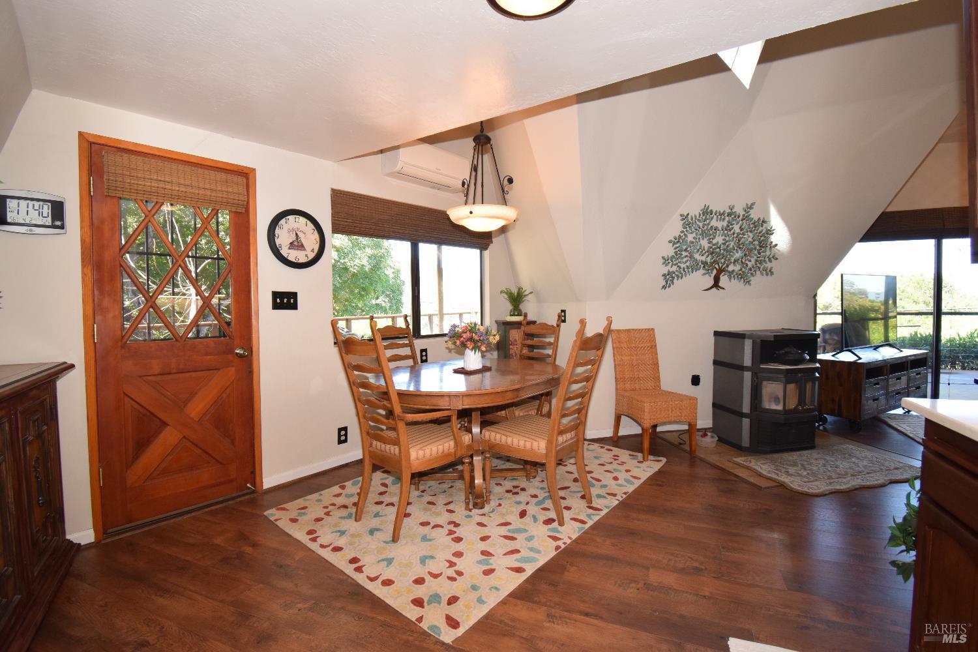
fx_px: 407
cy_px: 326
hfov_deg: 100.4
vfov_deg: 77.3
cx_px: 489
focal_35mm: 15
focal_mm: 10
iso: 800
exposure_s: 1/100
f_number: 5.6
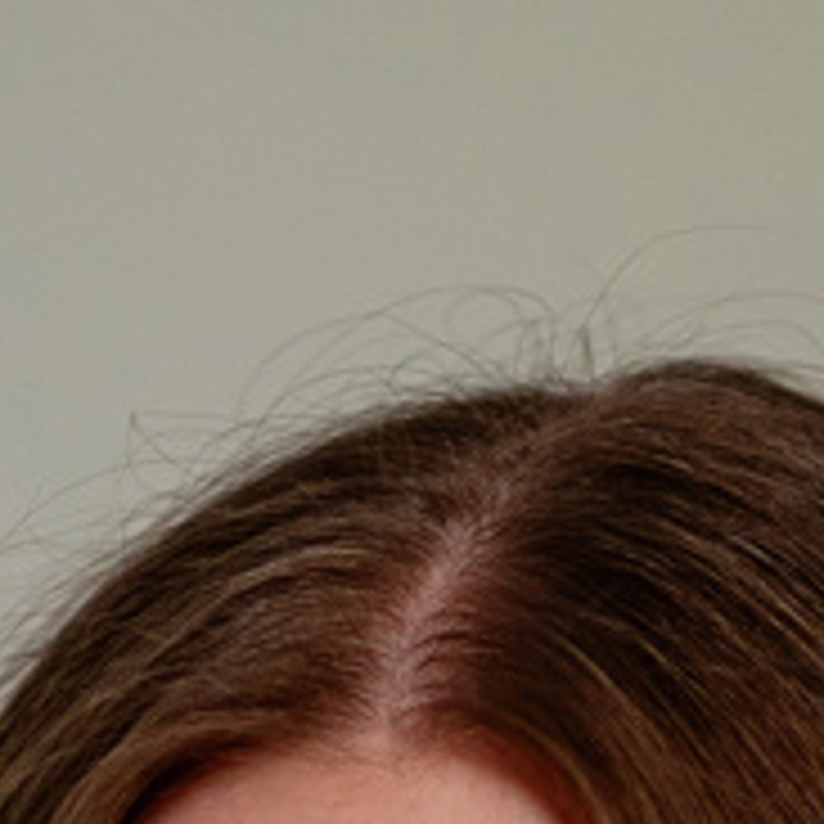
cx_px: 565
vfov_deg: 3.1
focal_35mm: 554
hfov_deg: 3.2
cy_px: 3044
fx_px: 14920
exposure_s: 1/200
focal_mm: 85
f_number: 2
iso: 200
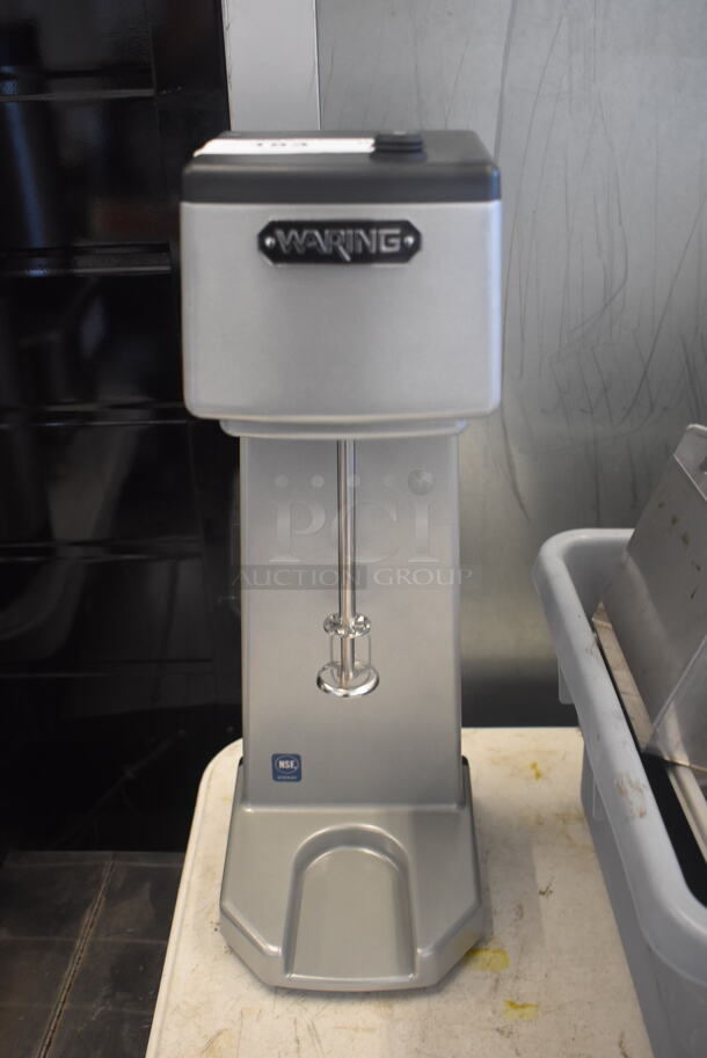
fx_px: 1015
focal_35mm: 34
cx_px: 354
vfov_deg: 55.1
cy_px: 529
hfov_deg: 38.4
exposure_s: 1/125
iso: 1600
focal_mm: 23
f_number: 3.8
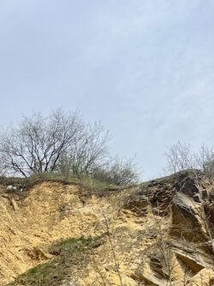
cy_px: 316
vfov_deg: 22.9
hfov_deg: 17.4
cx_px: -62
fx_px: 659
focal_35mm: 80
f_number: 1.5
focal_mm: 5.7
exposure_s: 1/4274
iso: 50
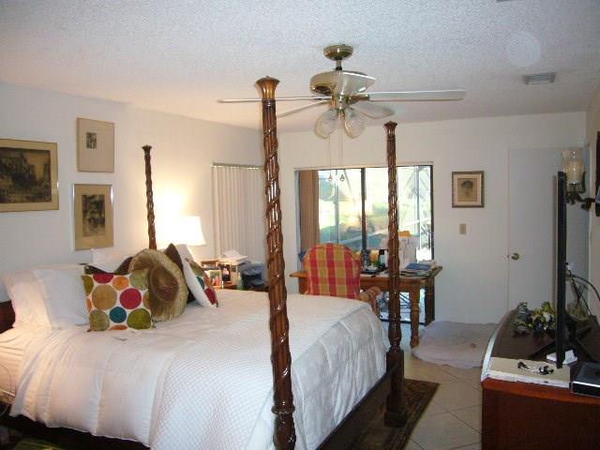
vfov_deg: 49.7
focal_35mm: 28
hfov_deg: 63.4
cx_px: 300
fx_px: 485
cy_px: 225
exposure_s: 1/30
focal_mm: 4.6
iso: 250
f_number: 2.8
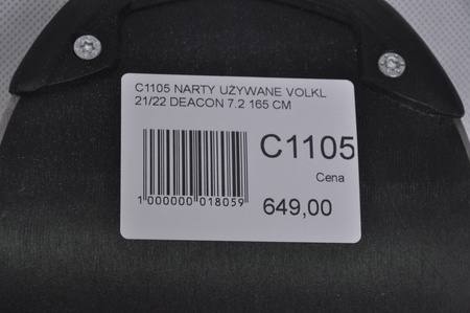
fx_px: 2054
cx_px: 235
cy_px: 156
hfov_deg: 13.1
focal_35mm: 158
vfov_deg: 8.7
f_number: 9.5
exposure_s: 1/125
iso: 3200
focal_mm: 105
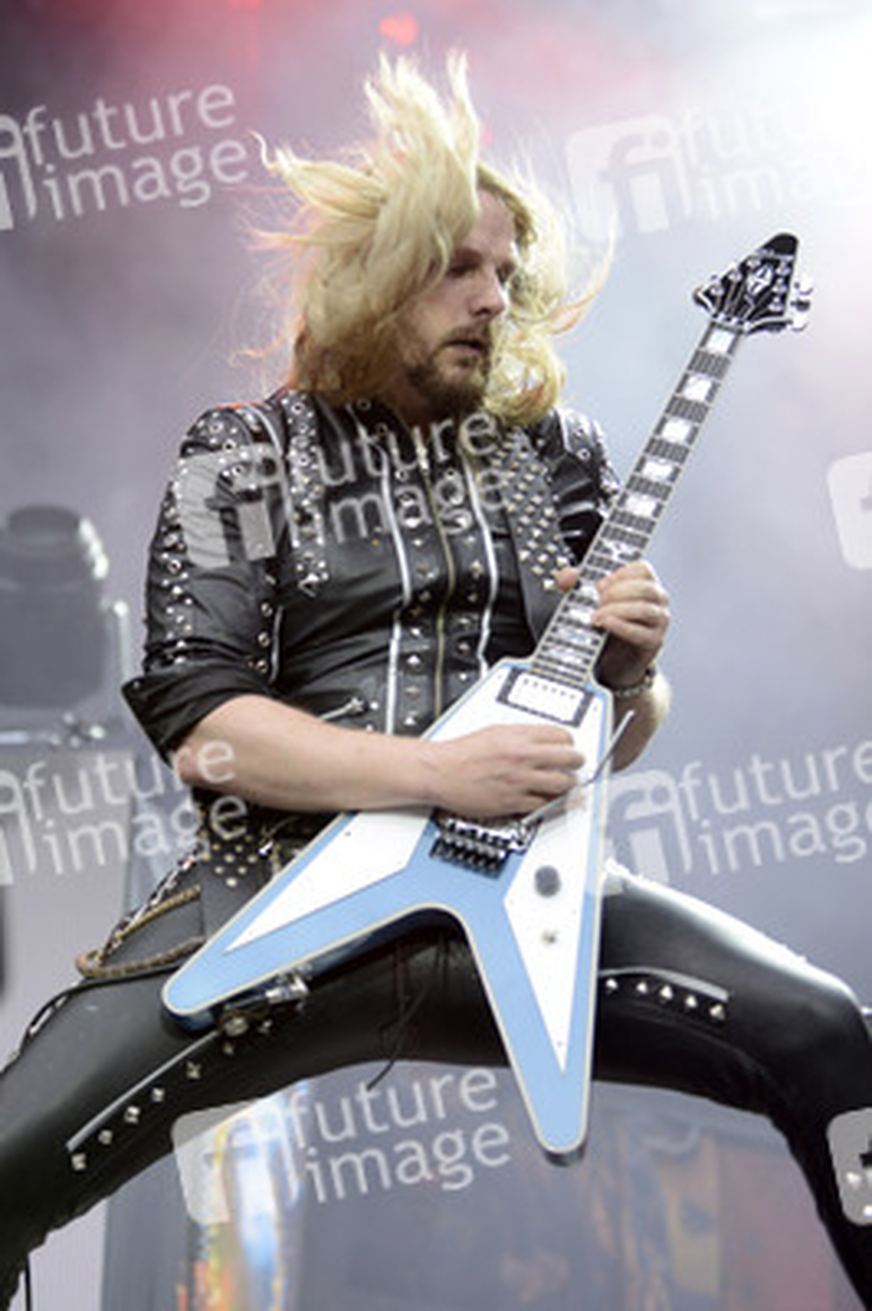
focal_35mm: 70
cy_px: 656
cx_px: 436
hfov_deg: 19.4
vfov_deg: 28.9
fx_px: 2548
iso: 400
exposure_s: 1/800
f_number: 2.8
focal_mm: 70
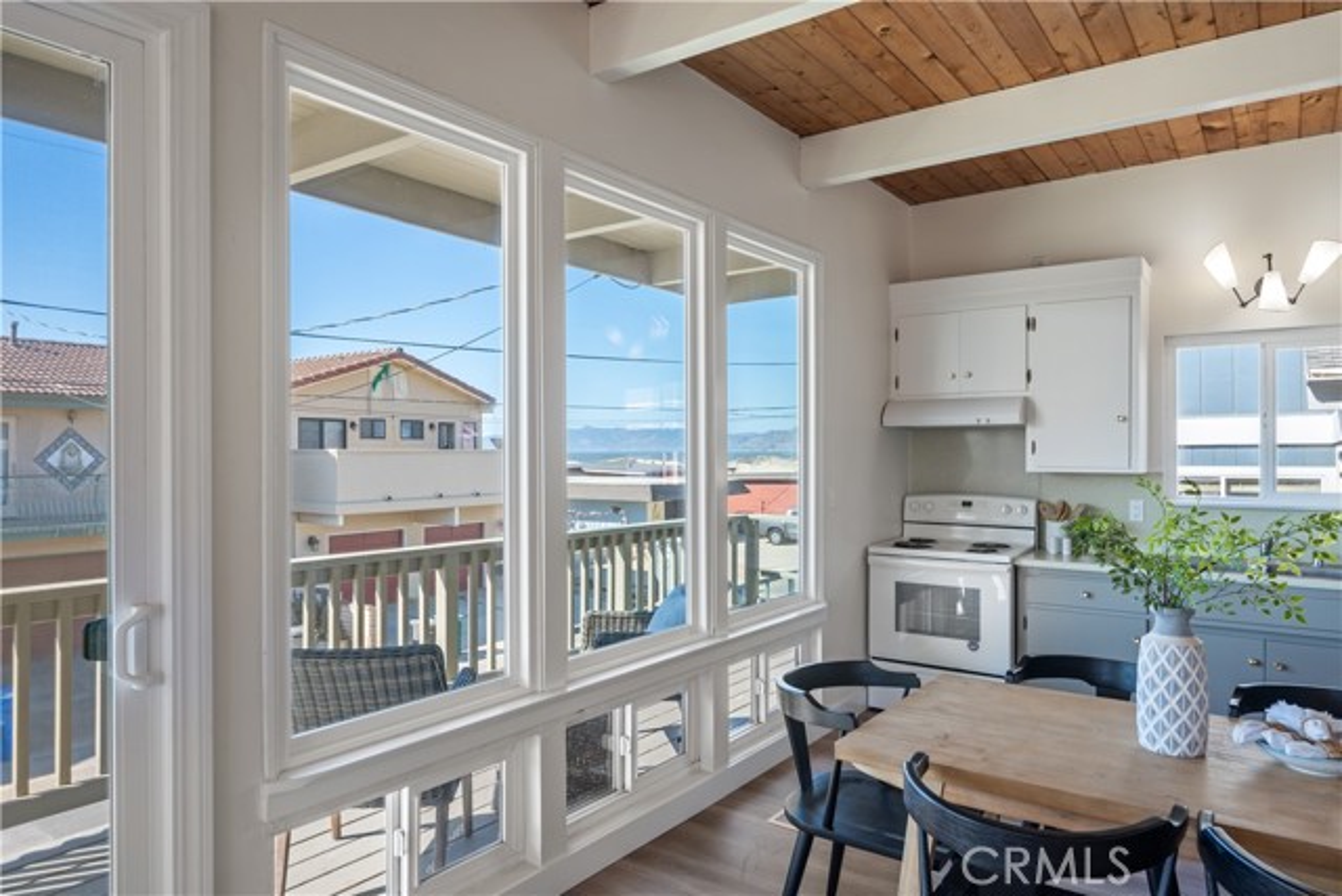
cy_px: 448
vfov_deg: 57.3
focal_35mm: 22
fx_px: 820
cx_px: 671
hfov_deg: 78.6
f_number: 8
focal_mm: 22
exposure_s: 1/15
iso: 100
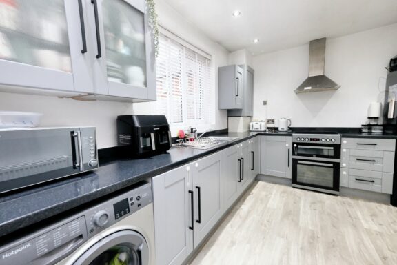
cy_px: 132
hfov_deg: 100.4
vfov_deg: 77.3
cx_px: 198
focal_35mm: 15
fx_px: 165
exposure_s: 1/100
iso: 4000
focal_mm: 10
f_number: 5.6
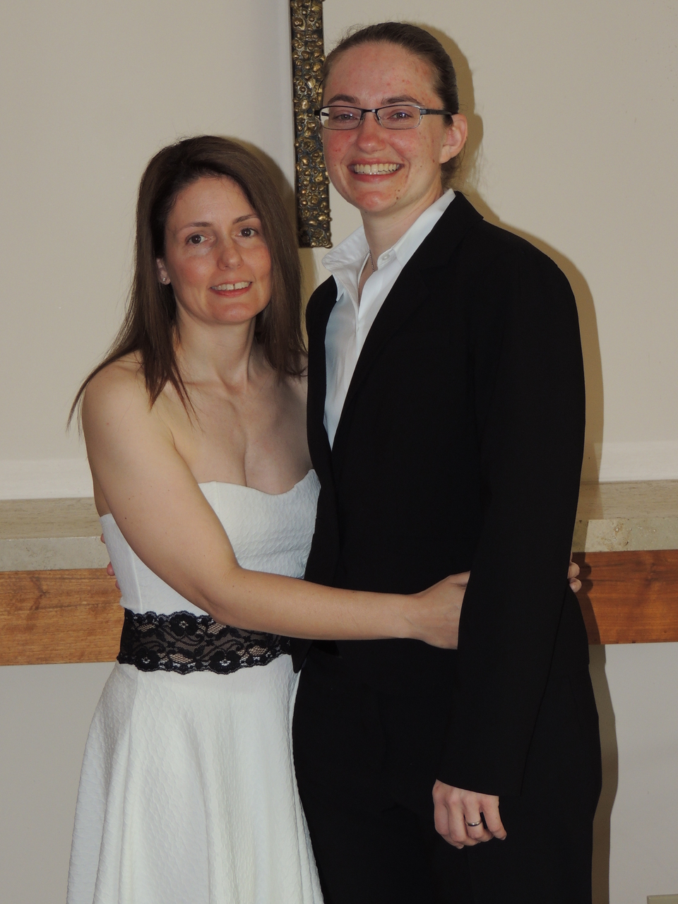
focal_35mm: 100
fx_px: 2612
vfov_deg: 19.6
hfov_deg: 14.8
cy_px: 452
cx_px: 339
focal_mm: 17.8
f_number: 4.1
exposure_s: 1/60
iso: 200
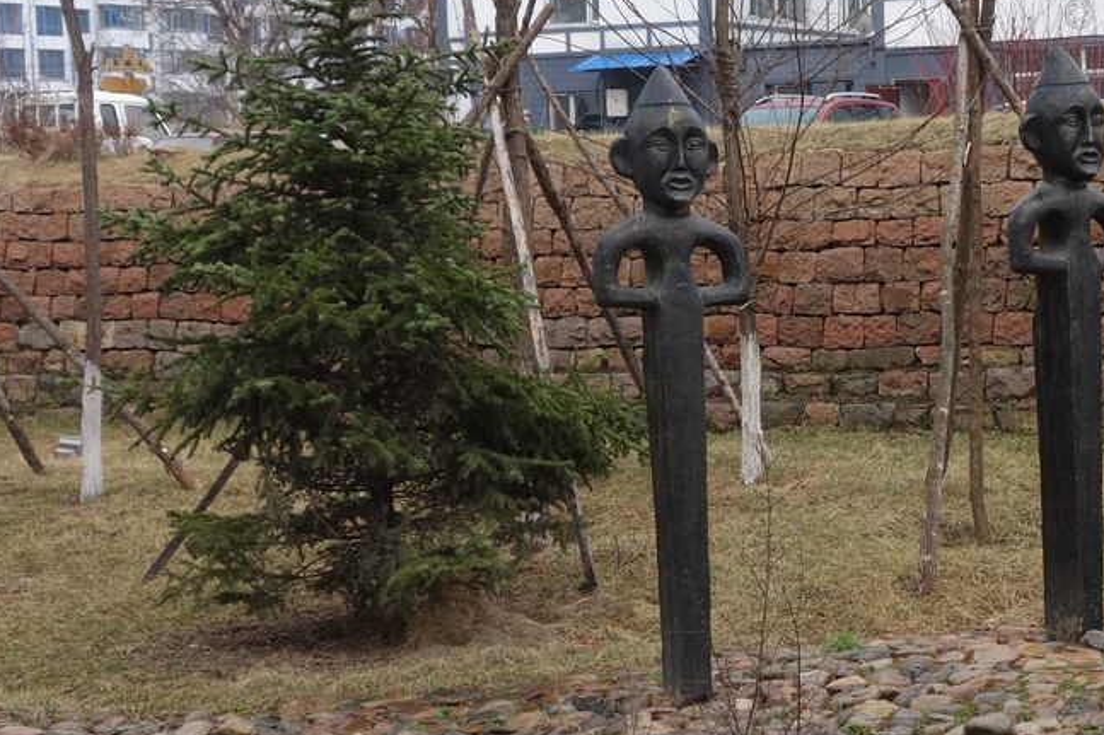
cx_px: 974
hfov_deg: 21.5
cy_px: 458
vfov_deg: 14.7
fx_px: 2851
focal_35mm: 93
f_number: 5.6
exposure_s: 1/125
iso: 125
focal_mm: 17.4
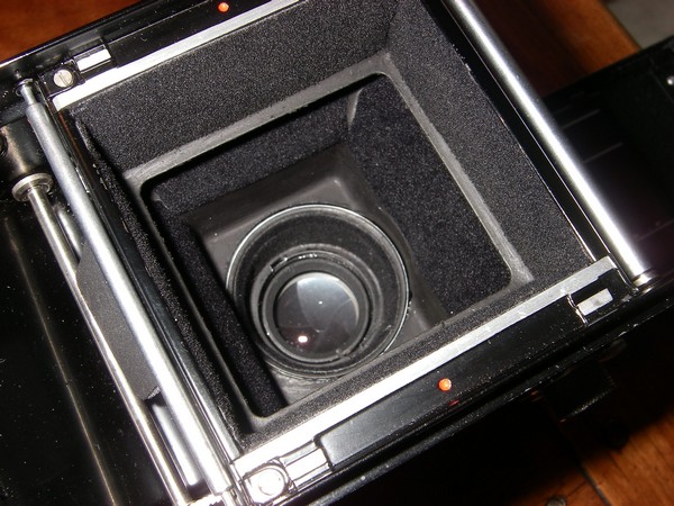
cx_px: 337
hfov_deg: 42.9
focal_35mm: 44
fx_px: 857
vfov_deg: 32.9
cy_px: 253
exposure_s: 1/40
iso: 64
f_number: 6.8
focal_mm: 7.3
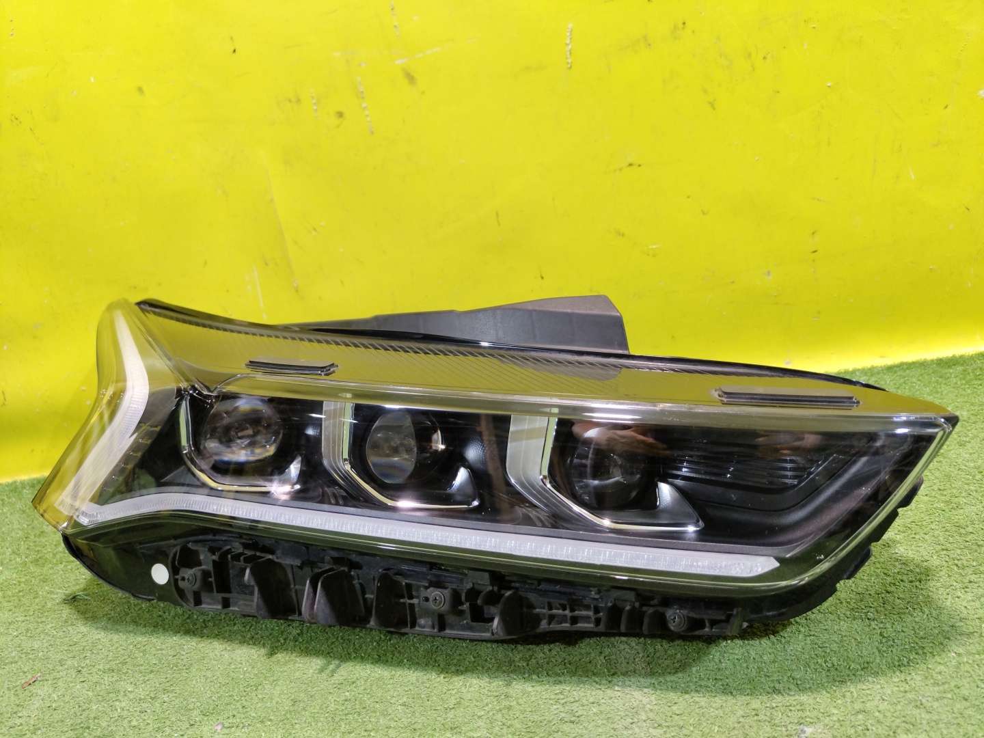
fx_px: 682
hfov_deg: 71.6
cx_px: 492
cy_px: 369
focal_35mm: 24
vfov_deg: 56.8
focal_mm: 5.59
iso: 292
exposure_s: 1/50
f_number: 1.88
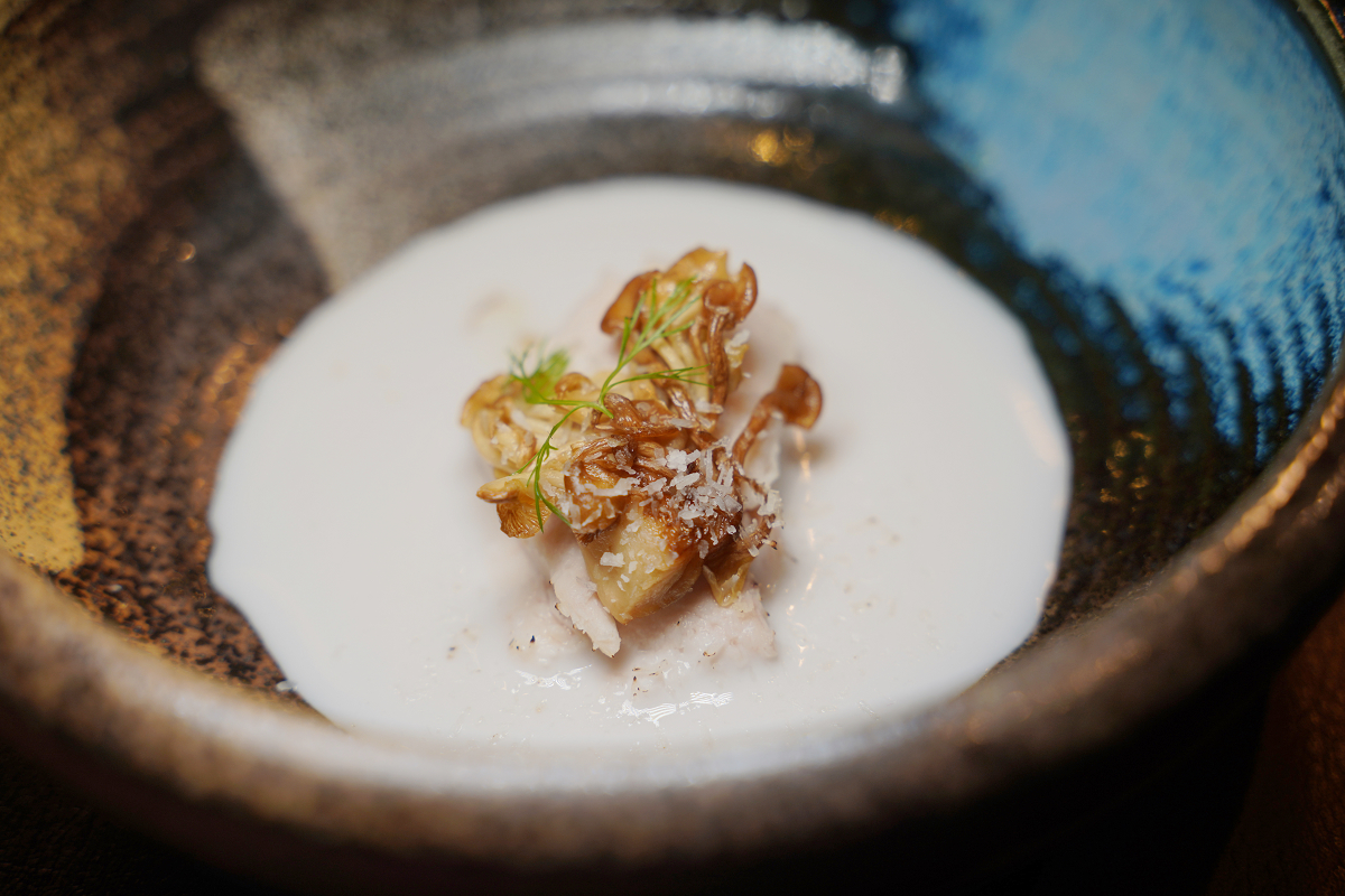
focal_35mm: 75
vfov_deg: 18.2
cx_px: 672
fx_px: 2802
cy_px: 448
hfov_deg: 27.0
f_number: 4.5
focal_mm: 75
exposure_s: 1/100
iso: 100
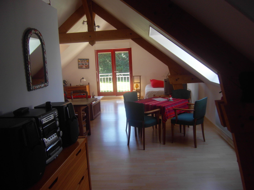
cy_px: 95
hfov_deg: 63.4
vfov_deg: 49.7
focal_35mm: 28
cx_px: 127
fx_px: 205
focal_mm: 6
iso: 80
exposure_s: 1/100
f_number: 2.8
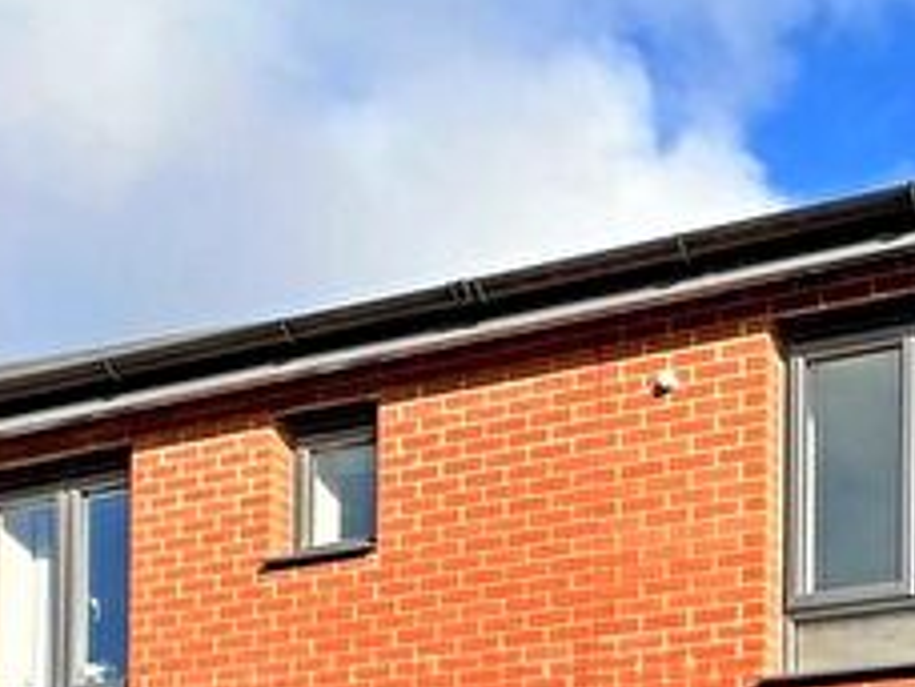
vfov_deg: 29.2
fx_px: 1137
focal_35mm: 43
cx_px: 1176
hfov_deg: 33.0
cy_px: 818
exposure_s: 1/842
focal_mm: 2.22
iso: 40
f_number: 2.2
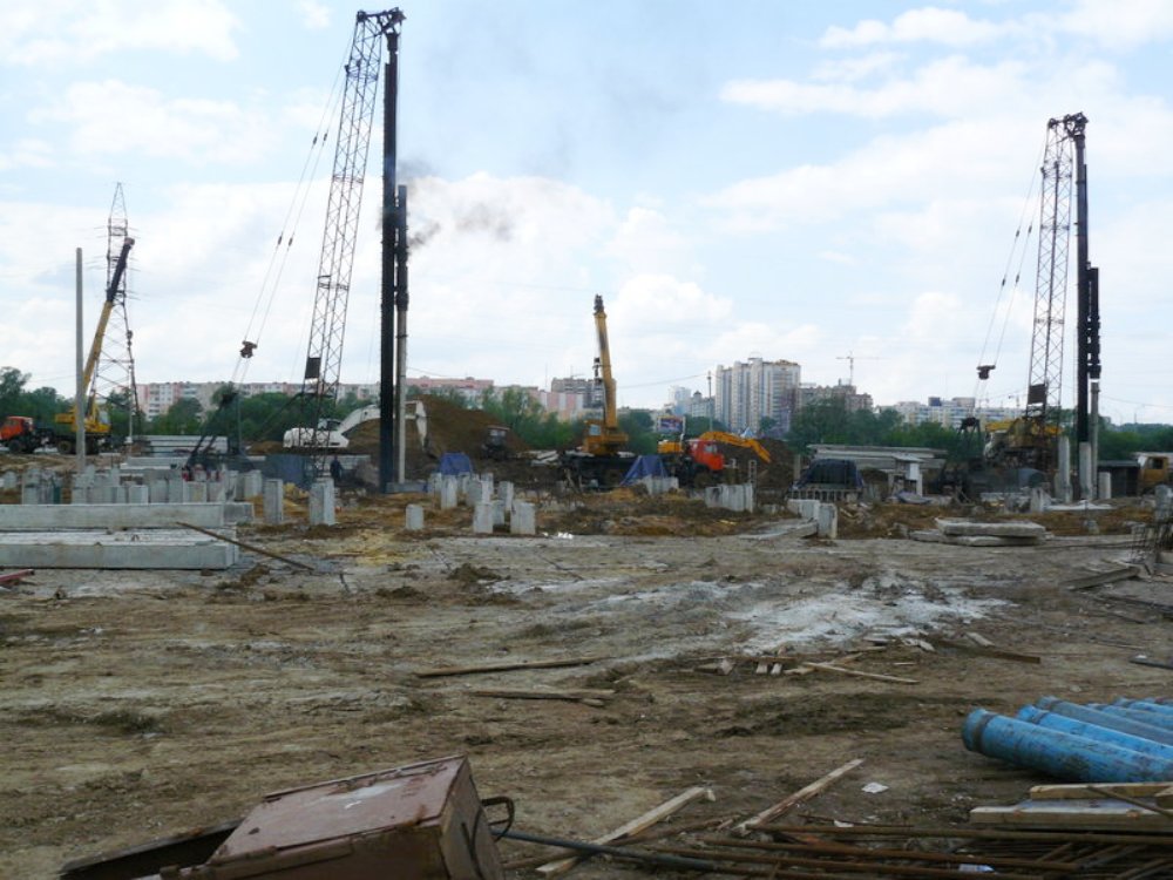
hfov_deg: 51.4
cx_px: 586
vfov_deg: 39.7
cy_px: 440
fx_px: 1220
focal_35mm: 36
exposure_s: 1/320
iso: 100
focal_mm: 6
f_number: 5.6
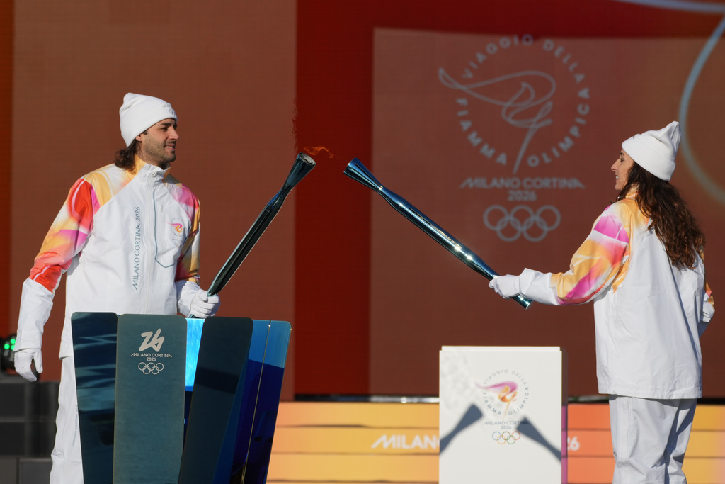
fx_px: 3726
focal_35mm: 185
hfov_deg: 11.1
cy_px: 242
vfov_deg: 7.4
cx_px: 362
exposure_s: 1/3200
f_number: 6.3
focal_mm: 185
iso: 320
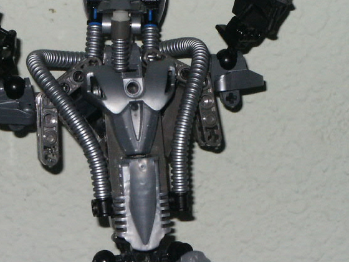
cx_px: 146
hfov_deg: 9.2
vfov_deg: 6.9
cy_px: 94
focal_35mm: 215
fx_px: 2168
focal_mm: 18.7
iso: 200
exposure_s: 1/90
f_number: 8
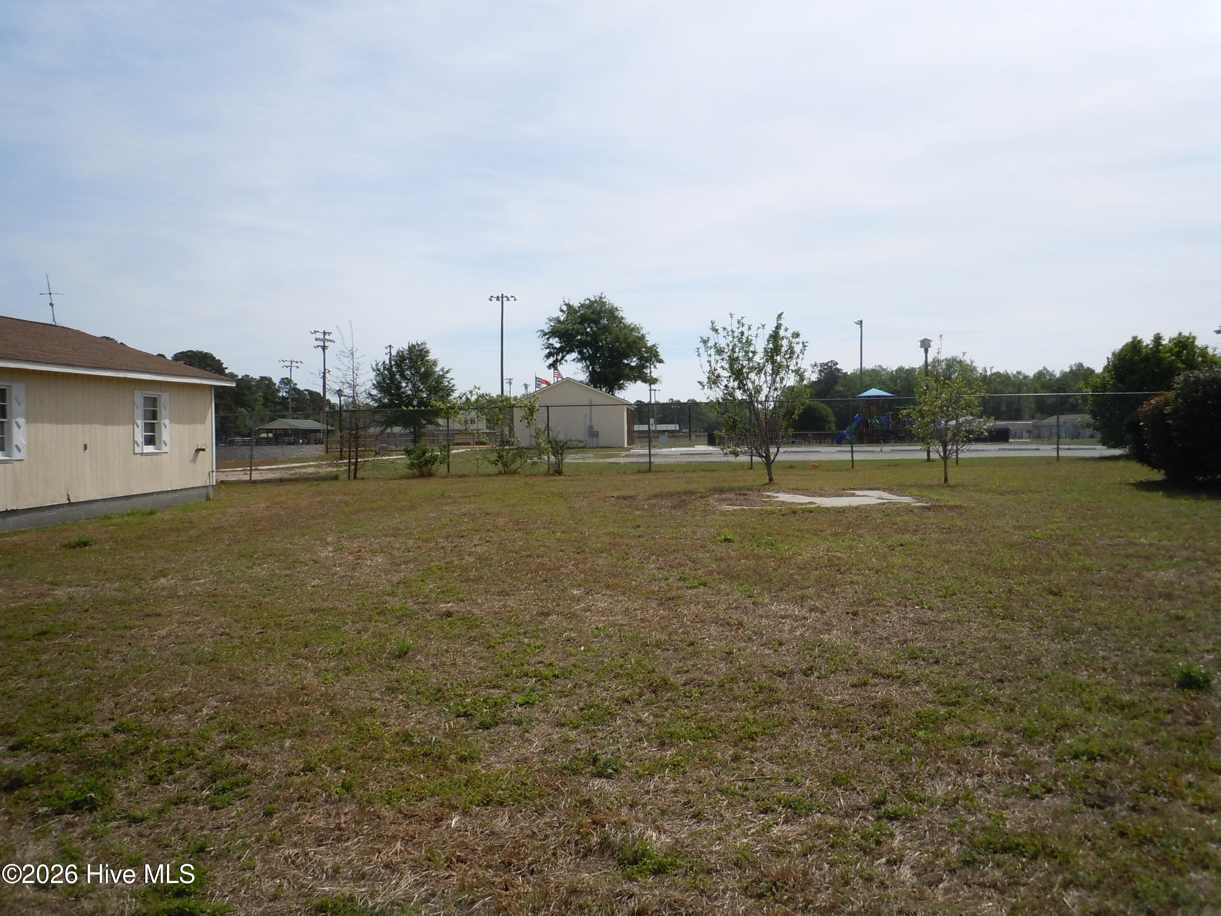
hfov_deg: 63.4
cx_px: 610
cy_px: 458
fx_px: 988
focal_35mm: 28
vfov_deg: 49.7
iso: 100
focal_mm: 5
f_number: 7.4
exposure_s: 1/400
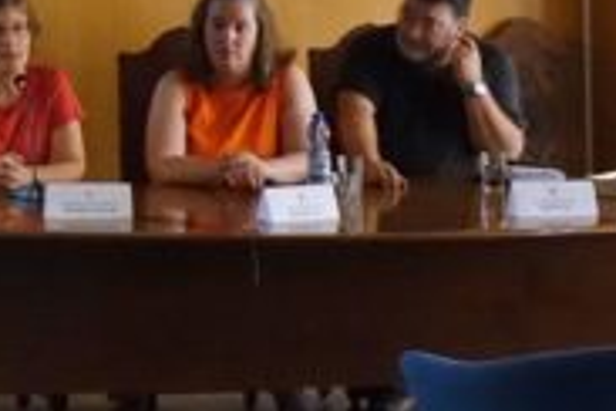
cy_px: -145
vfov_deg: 9.7
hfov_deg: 14.2
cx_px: -215
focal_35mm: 138
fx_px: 2361
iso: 2000
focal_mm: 12.83
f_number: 3.2
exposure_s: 1/200
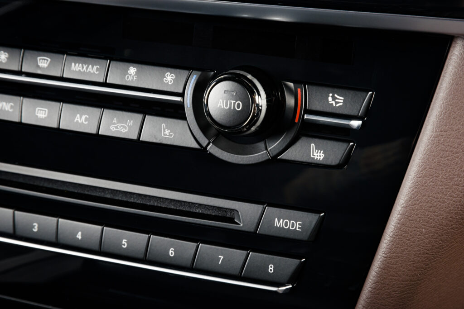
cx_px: 232
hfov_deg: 17.1
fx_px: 1547
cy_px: 154
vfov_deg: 11.4
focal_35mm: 120
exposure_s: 1/200
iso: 1000
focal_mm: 120
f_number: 16
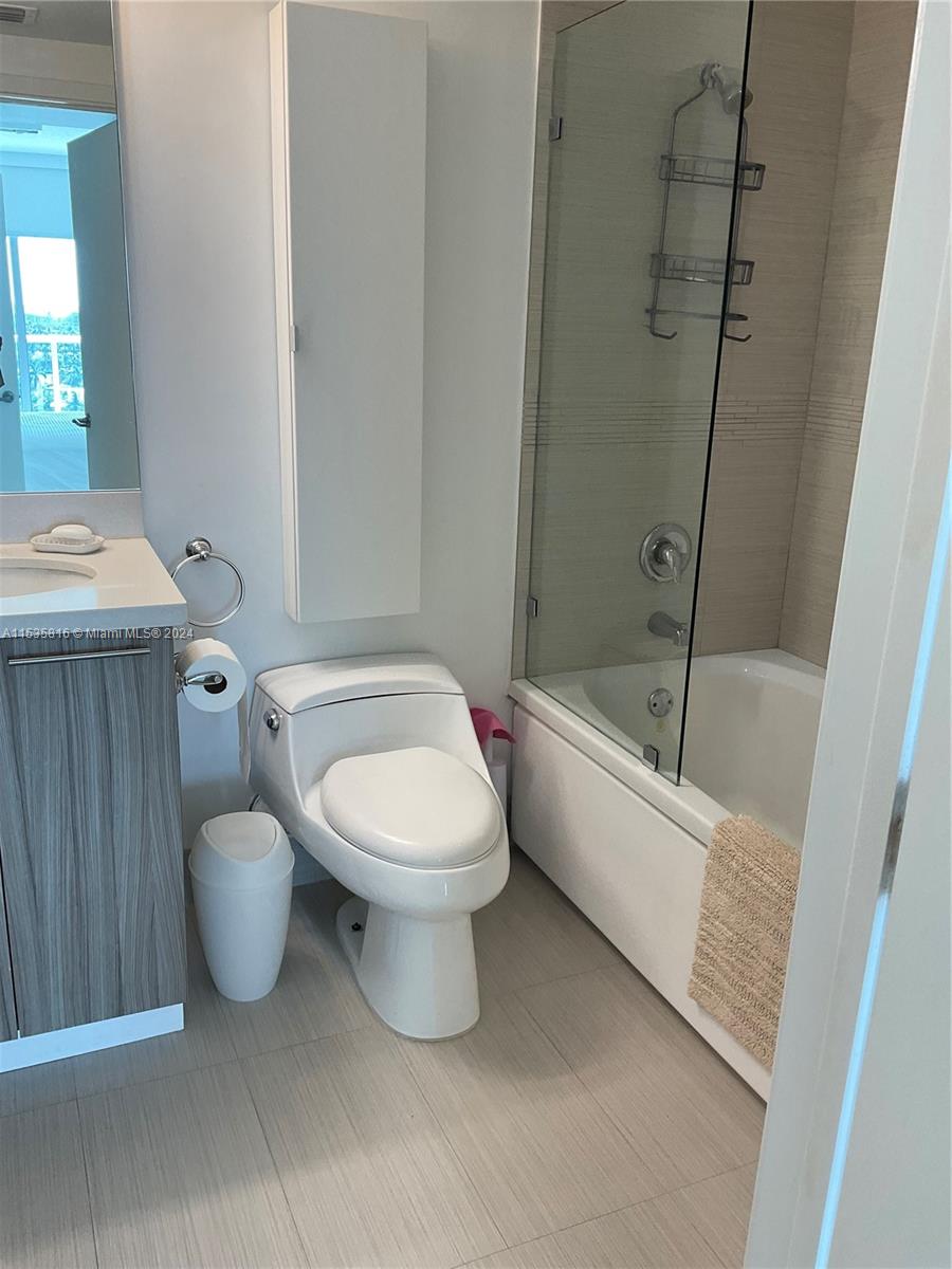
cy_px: 634
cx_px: 476
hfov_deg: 48.2
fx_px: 1063
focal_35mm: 29
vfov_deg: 61.7
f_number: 1.8
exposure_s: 1/120
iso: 50
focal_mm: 3
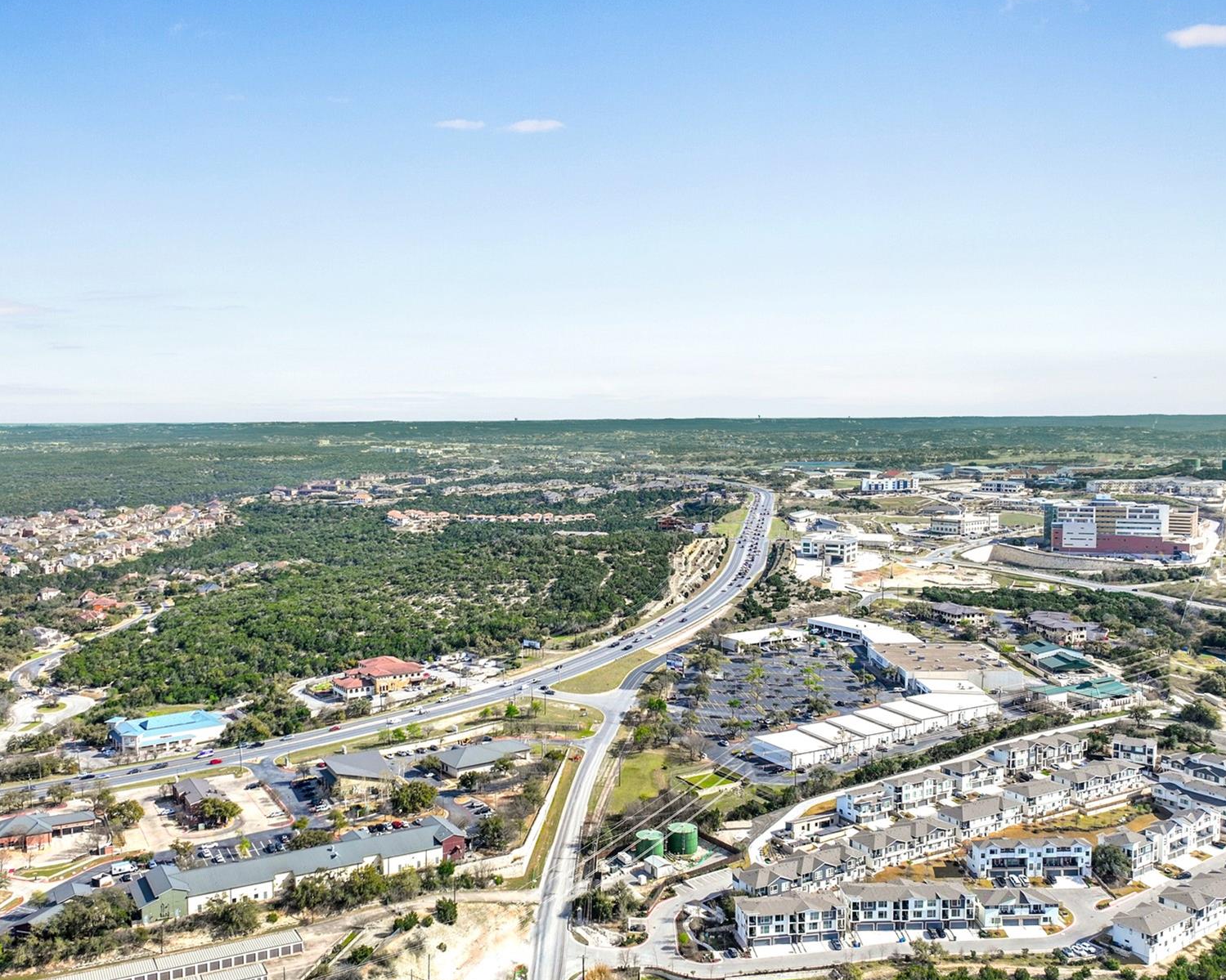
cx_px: 588
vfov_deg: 45.8
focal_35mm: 32
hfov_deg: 55.6
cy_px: 500
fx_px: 1161
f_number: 2.8
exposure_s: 1/1600
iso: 100
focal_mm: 12.29
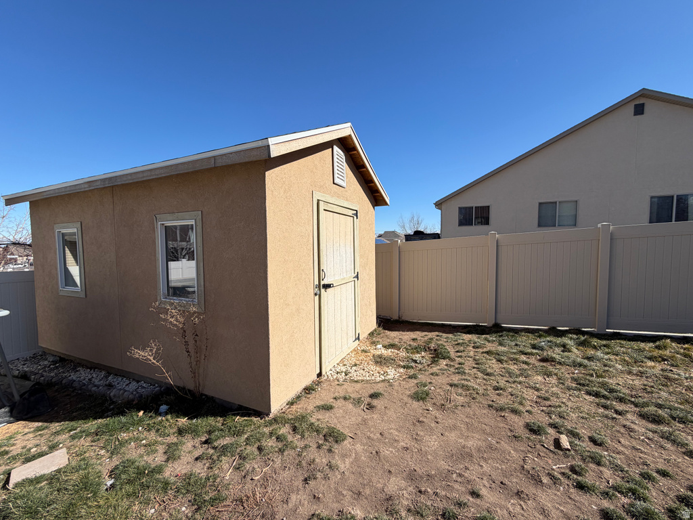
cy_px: 260
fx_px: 280
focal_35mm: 14
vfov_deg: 85.7
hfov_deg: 102.1
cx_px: 346
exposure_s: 1/888
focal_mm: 2.22
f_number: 2.2
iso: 20
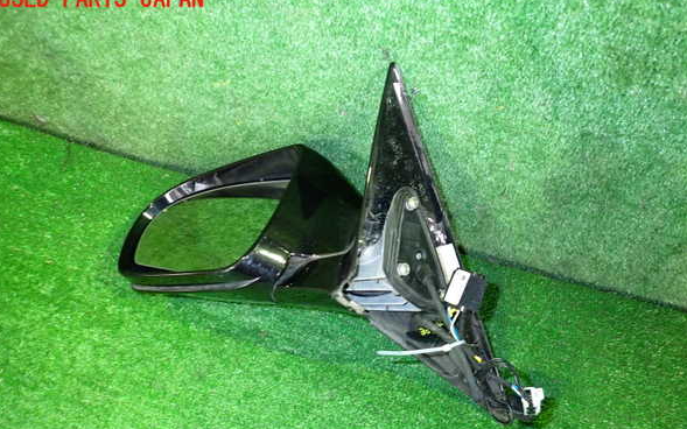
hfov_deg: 68.4
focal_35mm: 27
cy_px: 247
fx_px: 505
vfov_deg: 45.9
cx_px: 342
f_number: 2
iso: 800
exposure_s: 1/20
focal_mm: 4.5
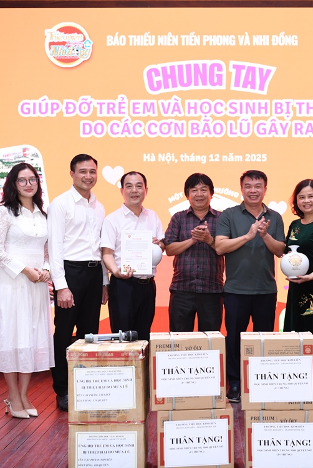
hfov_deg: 27.3
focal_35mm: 49
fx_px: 638
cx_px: 216
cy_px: 230
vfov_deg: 40.3
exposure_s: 1/125
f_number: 3.2
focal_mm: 32
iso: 1000
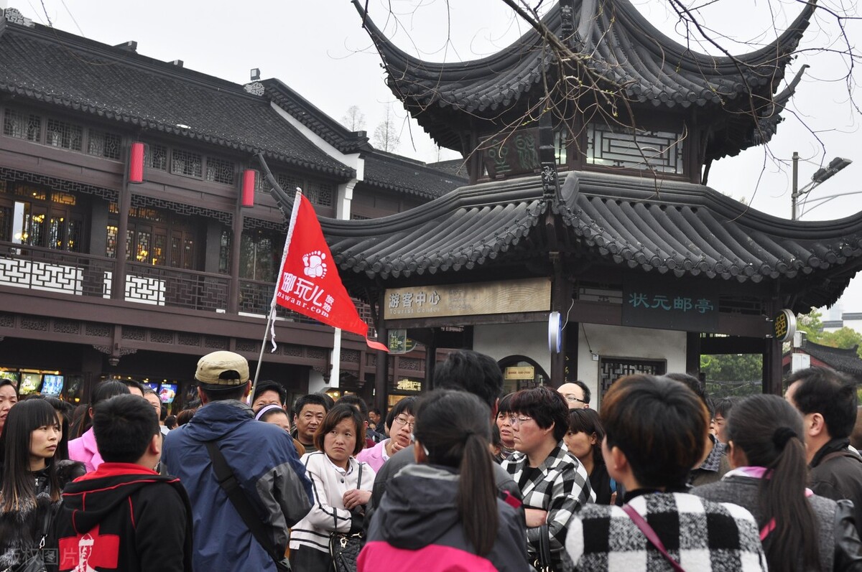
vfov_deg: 25.0
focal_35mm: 54
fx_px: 1291
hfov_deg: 36.9
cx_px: 431
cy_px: 286
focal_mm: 36
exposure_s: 1/125
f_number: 4.5
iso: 320
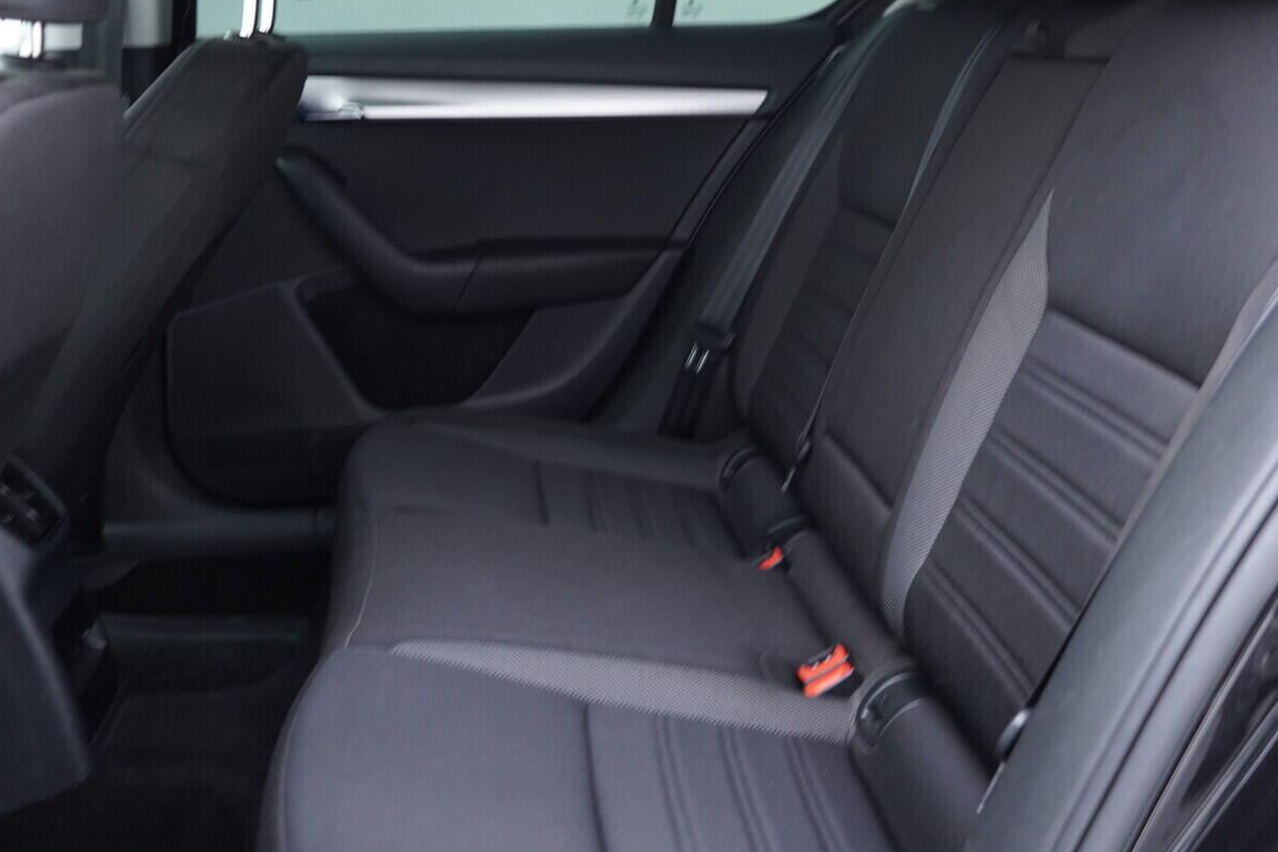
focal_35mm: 43
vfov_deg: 31.1
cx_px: 715
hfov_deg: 45.3
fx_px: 1526
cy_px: 366
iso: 640
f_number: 2.8
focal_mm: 24
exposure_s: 1/40
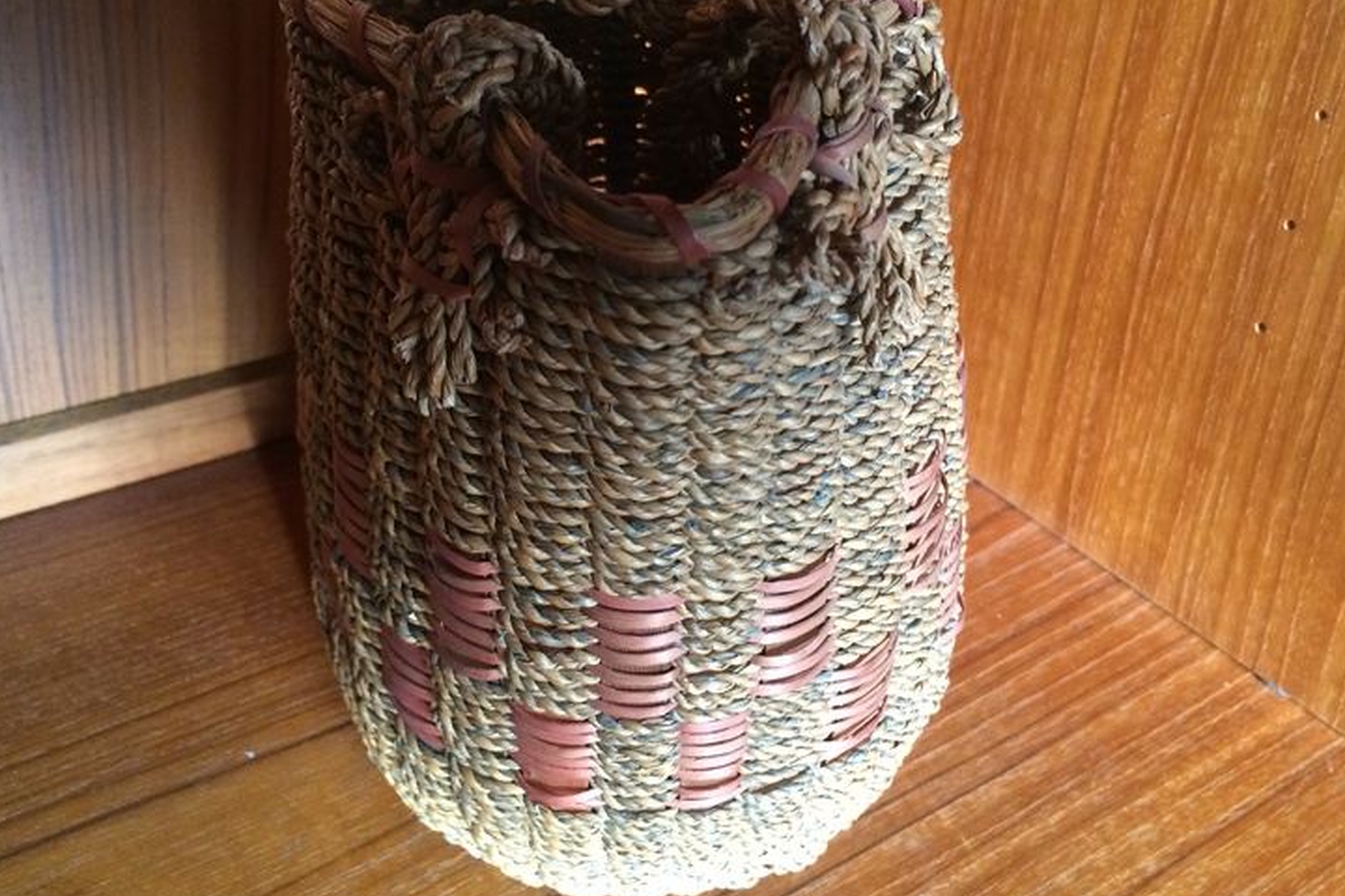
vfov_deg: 34.0
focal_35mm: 39
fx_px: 1457
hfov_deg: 49.5
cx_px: 652
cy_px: 326
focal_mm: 4.12
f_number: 2.2
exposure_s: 1/30
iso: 200
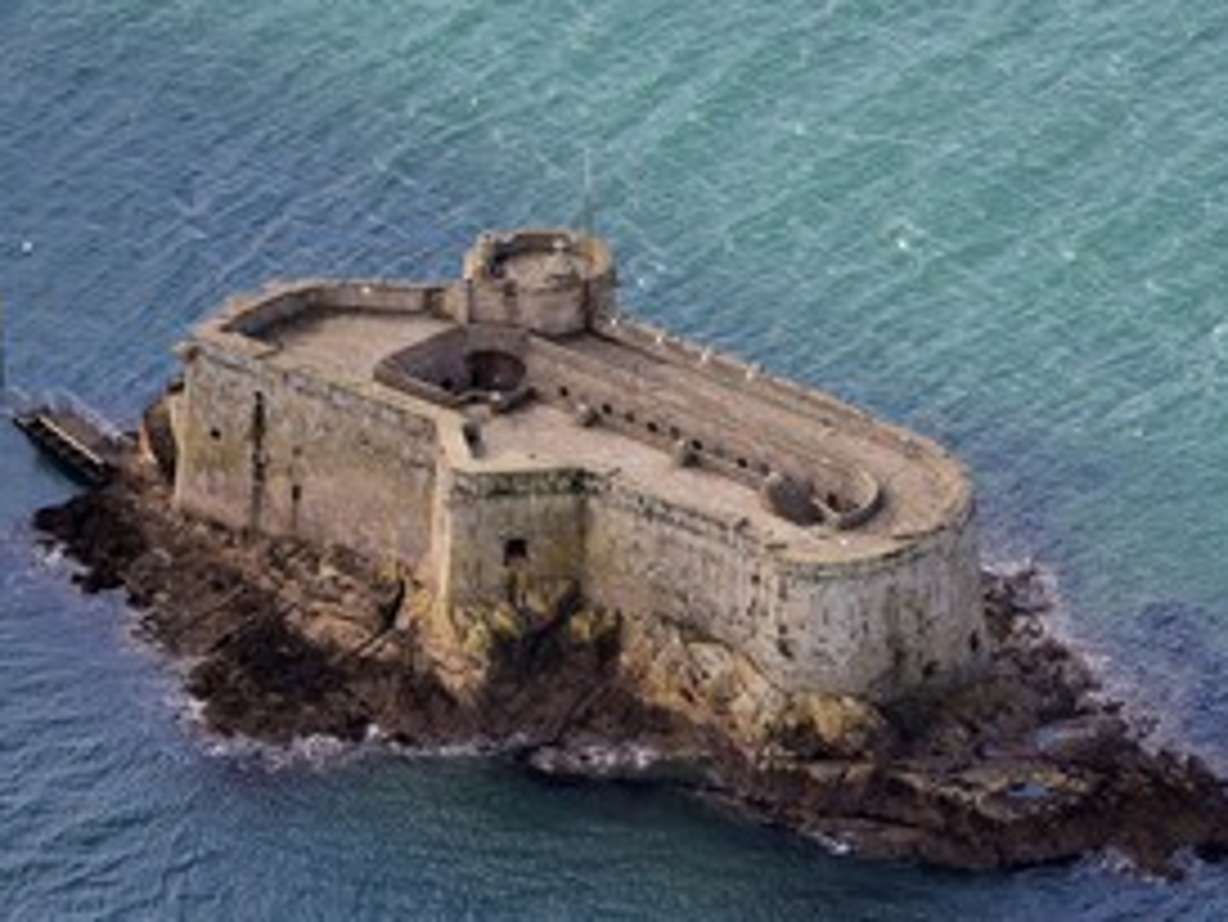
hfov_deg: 6.7
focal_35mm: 296
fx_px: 10505
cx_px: 580
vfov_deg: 5.0
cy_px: 490
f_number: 10
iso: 800
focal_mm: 200
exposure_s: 1/800
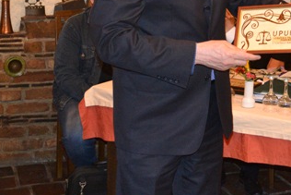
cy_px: 6
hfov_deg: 25.4
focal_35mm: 79
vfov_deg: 17.0
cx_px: 206
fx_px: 639
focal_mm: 26
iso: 3200
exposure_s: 1/60
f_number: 4.2
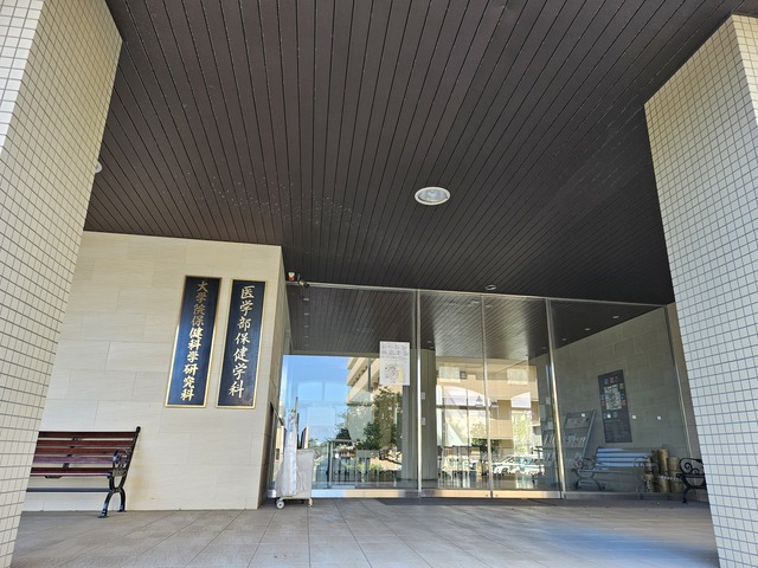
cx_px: 379
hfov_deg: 73.9
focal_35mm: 23
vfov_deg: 58.9
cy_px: 284
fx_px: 504
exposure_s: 1/100
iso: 32
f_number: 1.8
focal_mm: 5.4
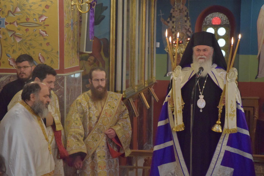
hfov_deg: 17.1
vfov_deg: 11.4
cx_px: 132
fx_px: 880
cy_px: 88
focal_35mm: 120
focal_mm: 80
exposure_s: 1/80
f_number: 5.3
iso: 2500
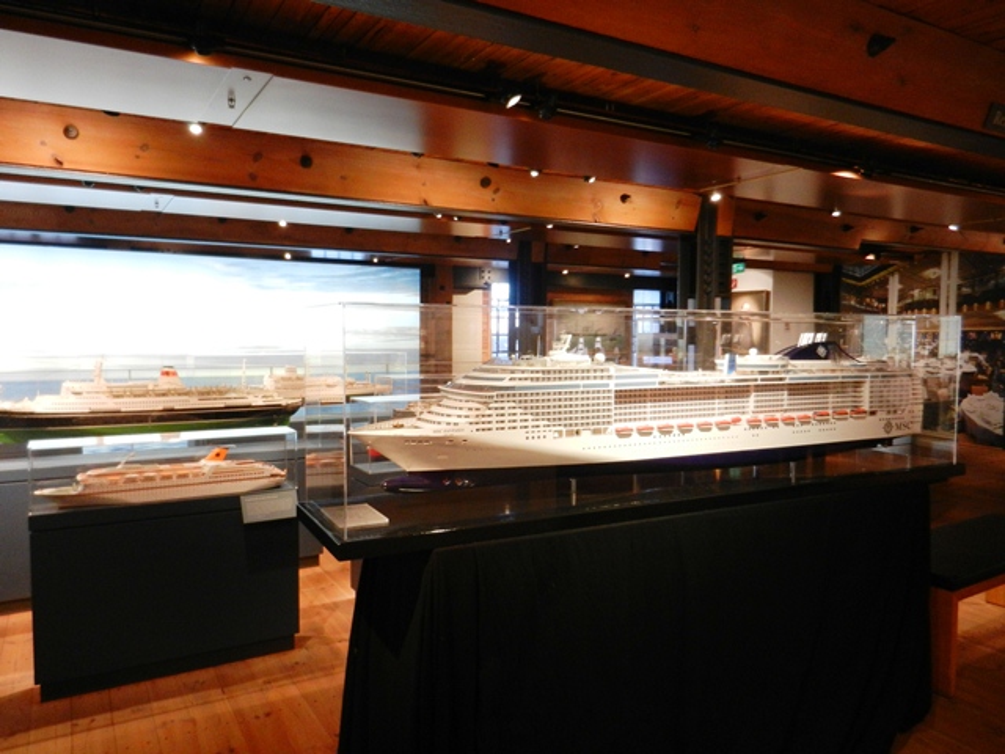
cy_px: 377
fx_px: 726
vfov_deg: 54.9
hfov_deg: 69.4
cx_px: 502
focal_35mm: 25
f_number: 3.5
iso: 400
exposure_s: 1/6
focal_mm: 4.5
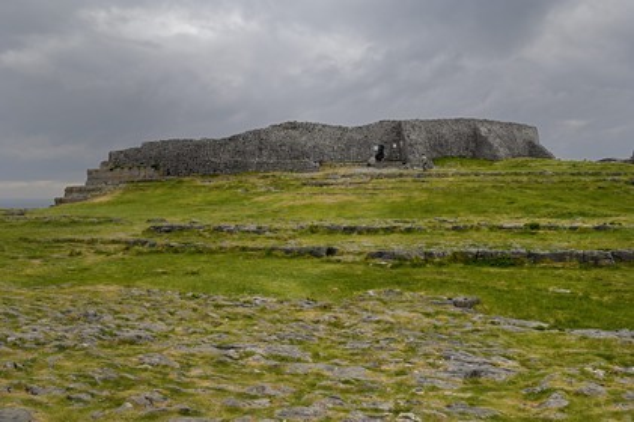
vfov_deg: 36.8
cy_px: 211
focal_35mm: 36
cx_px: 317
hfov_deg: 53.2
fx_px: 633
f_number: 3.5
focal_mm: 24
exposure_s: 1/640
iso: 100
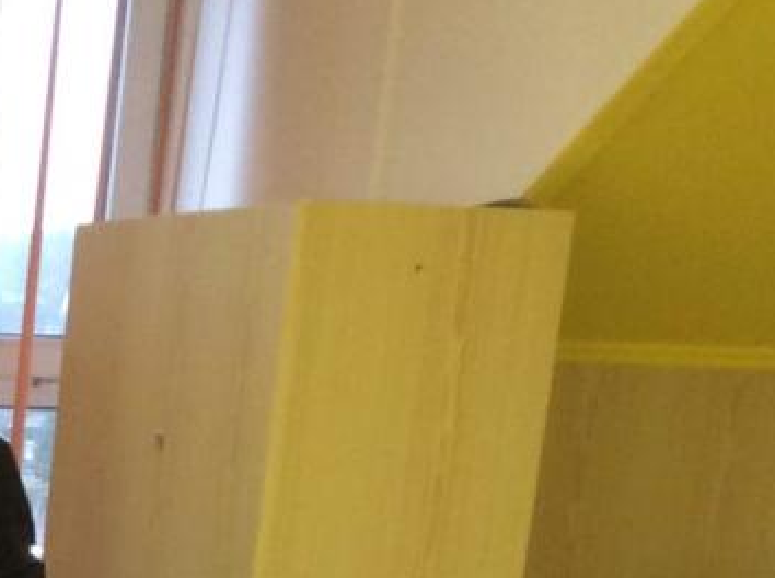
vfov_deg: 11.3
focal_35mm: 121
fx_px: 2704
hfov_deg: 14.7
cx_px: -512
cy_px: 1048
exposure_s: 1/25
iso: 80
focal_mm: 3.3
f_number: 2.4
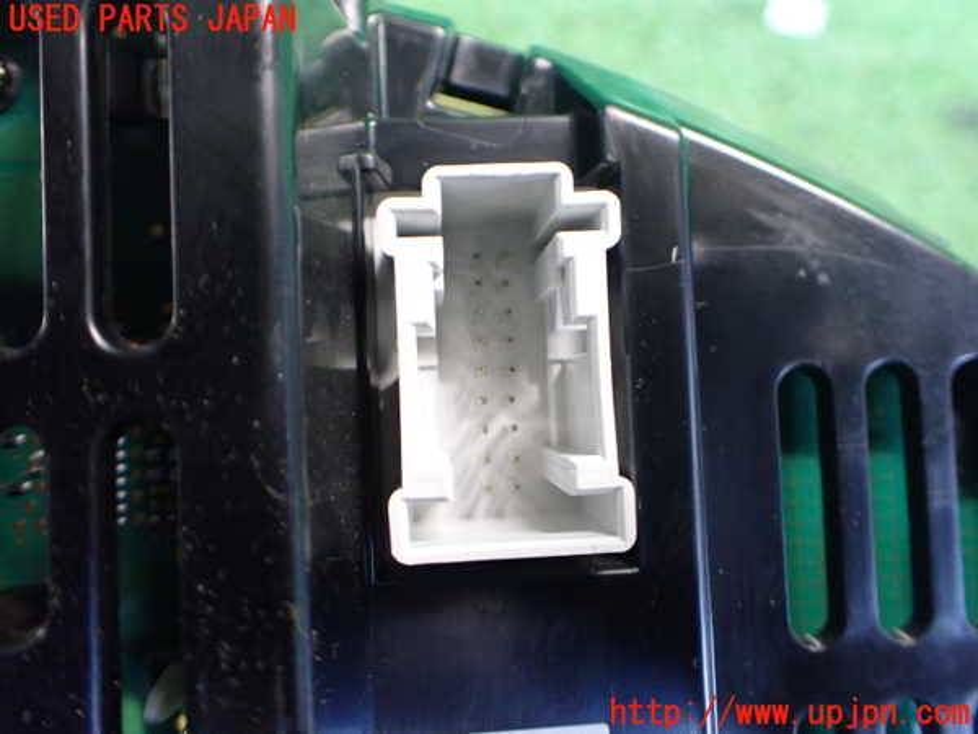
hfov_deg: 60.0
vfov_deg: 46.8
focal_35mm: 30
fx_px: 848
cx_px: 489
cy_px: 367
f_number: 2.3
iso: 800
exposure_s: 1/30
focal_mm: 5.4
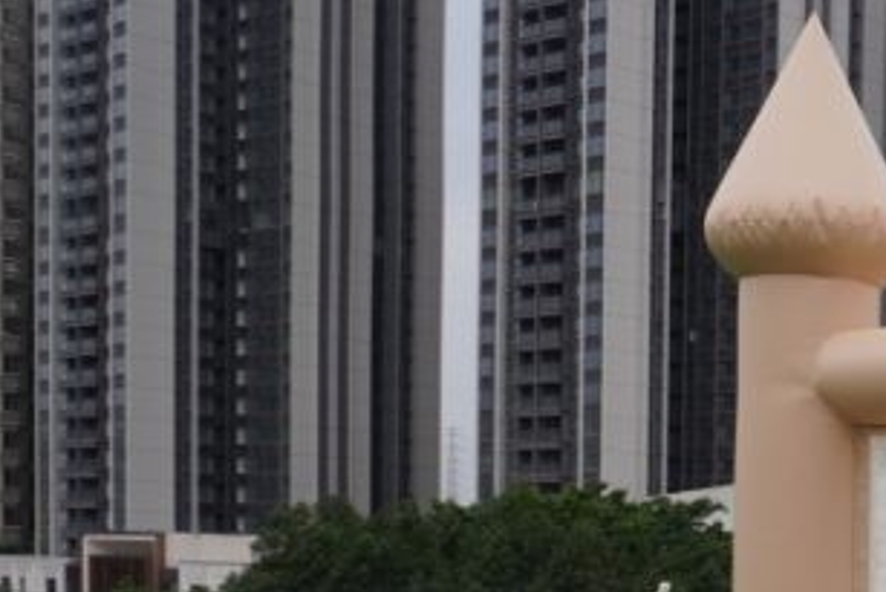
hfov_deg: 22.5
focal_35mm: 80
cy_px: 703
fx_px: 1970
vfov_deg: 16.4
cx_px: 1175
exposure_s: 1/125
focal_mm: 16
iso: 100
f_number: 7.1
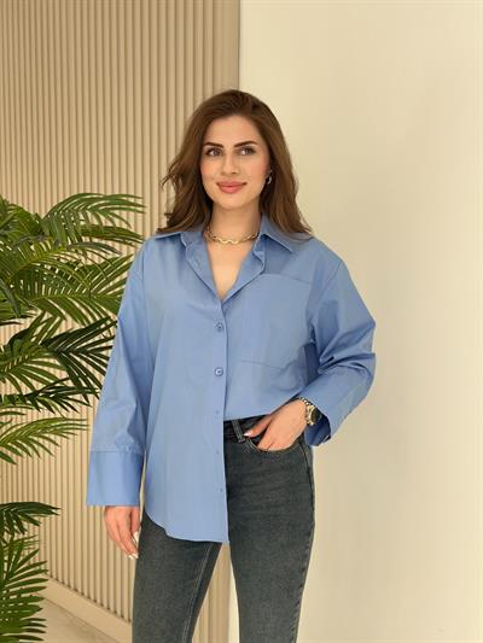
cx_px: 242
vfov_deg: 39.6
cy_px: 322
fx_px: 893
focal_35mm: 48
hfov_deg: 30.3
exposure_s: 1/386
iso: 80
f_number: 1.78
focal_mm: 6.86
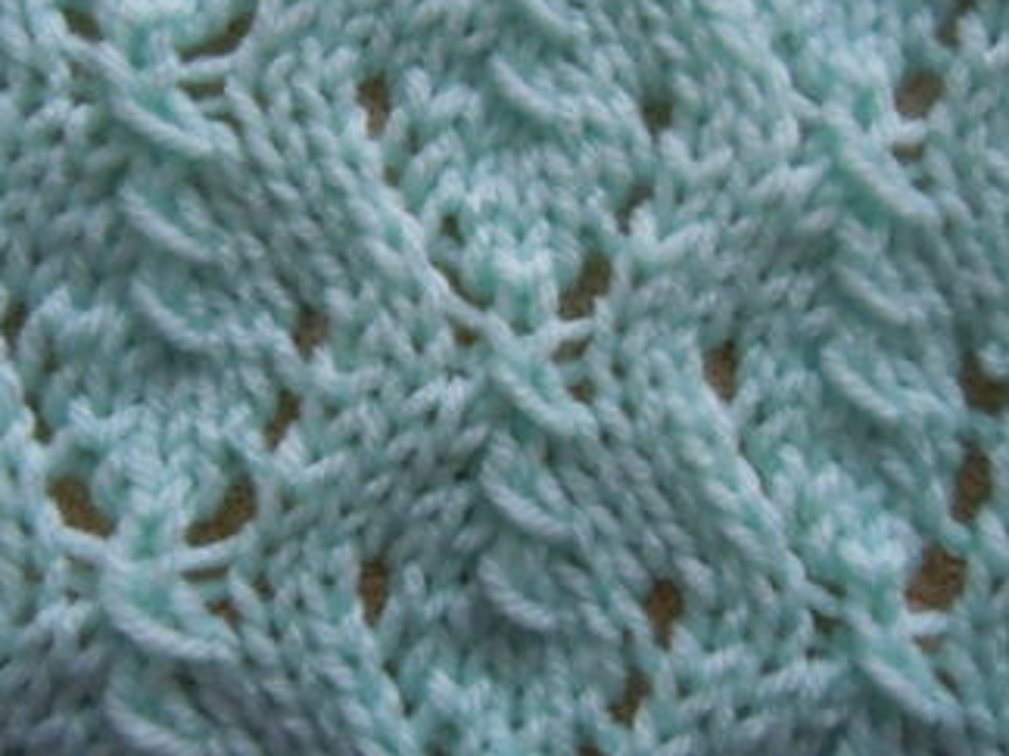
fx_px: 1166
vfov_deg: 35.9
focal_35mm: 40
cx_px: 498
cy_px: 342
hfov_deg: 46.8
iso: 800
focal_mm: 5.4
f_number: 3.5
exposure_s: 1/10
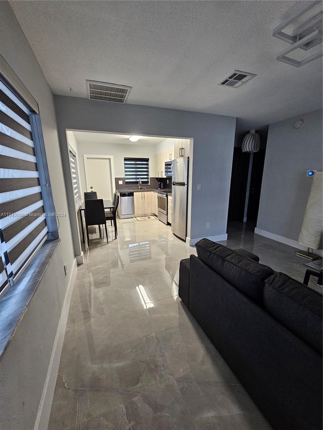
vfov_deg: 106.2
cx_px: 162
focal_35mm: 13
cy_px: 215
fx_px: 162
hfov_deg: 89.9
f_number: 2.2
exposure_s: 1/40
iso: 320
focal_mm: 2.2
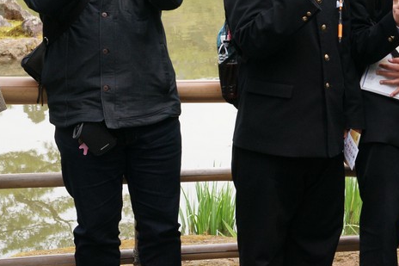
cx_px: 475
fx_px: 1374
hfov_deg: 15.9
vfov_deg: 11.0
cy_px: 91
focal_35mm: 124
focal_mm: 50
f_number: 11
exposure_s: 1/100
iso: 400
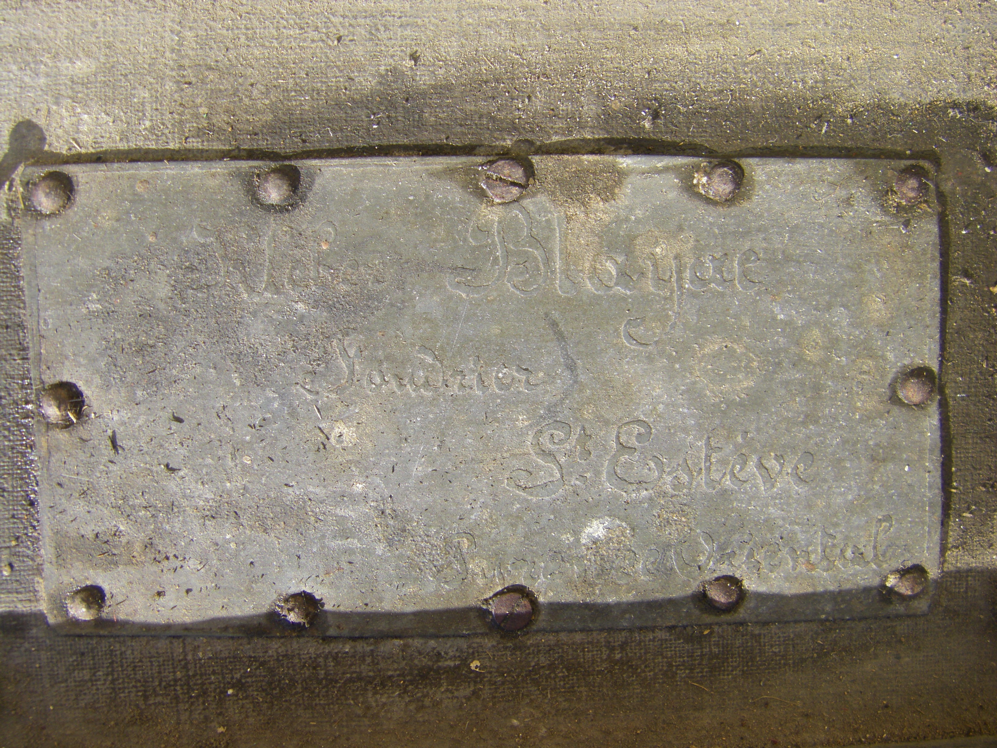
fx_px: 1094
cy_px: 374
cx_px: 498
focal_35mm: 38
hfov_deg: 49.0
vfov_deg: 37.7
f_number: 3.5
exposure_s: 1/200
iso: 64
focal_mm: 6.3
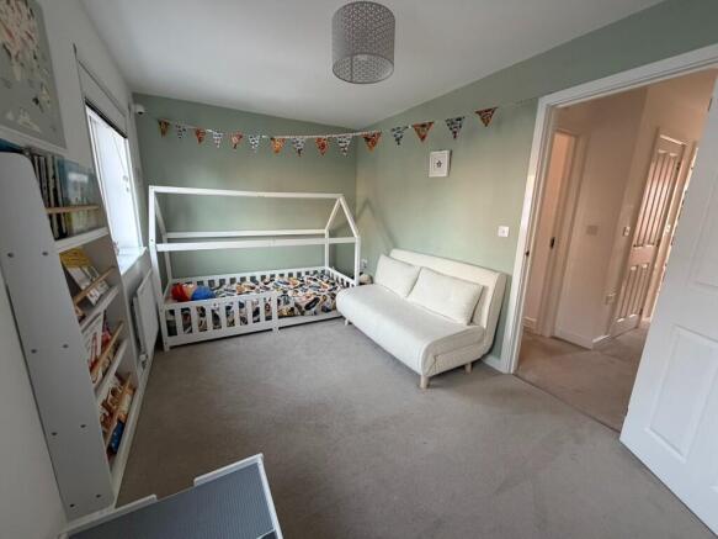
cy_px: 270
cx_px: 359
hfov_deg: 102.1
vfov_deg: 85.7
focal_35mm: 14
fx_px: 290
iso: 250
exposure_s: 1/121
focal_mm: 2.22
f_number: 2.2
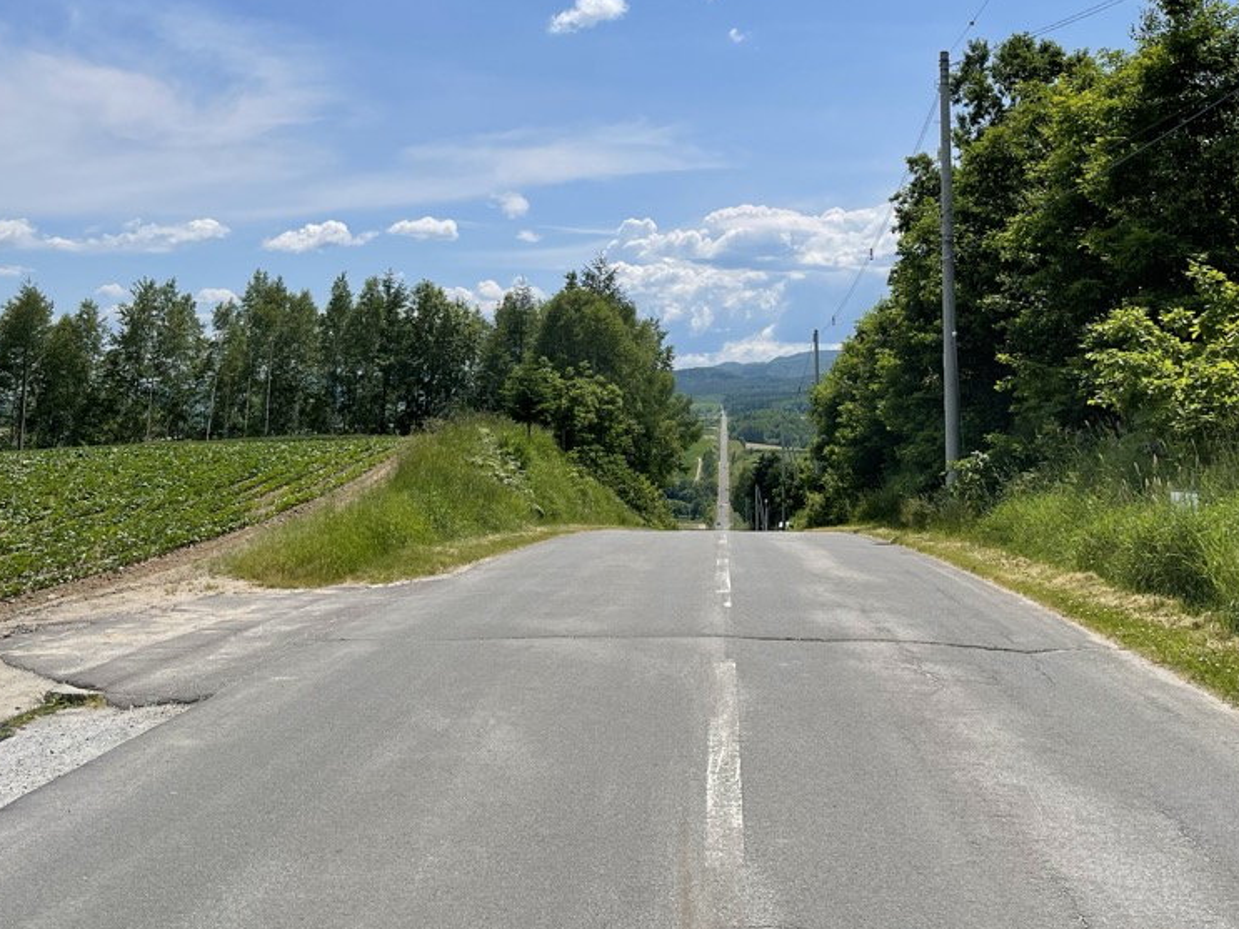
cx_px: 739
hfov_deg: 44.6
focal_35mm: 42
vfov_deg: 33.5
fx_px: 1503
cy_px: 210
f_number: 1.6
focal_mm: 5.1
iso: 32
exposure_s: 1/7407
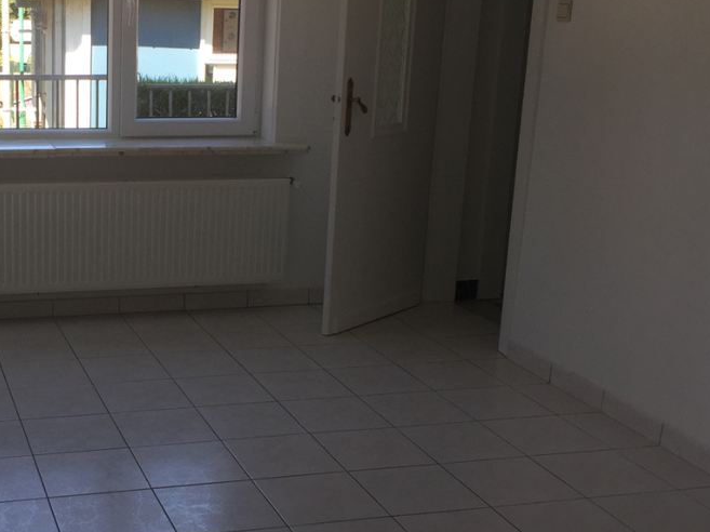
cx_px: 160
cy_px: 266
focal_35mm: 53
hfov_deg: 35.2
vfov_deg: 27.5
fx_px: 1086
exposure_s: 1/265
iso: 32
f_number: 2.2
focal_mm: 4.15
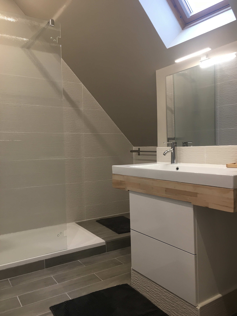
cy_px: 158
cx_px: 118
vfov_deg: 61.7
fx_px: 265
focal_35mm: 29
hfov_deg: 48.2
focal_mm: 4.15
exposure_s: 1/33
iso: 80
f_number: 2.2
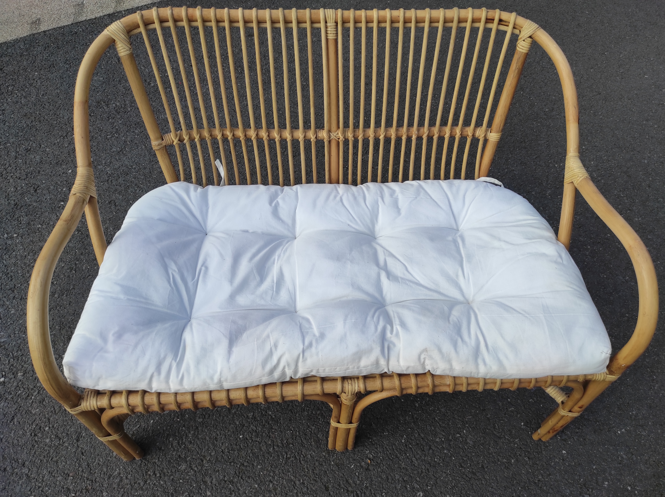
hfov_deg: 69.4
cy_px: 248
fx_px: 480
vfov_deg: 54.8
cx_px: 332
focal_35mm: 25
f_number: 1.89
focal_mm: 5.43
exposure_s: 1/972
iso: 100
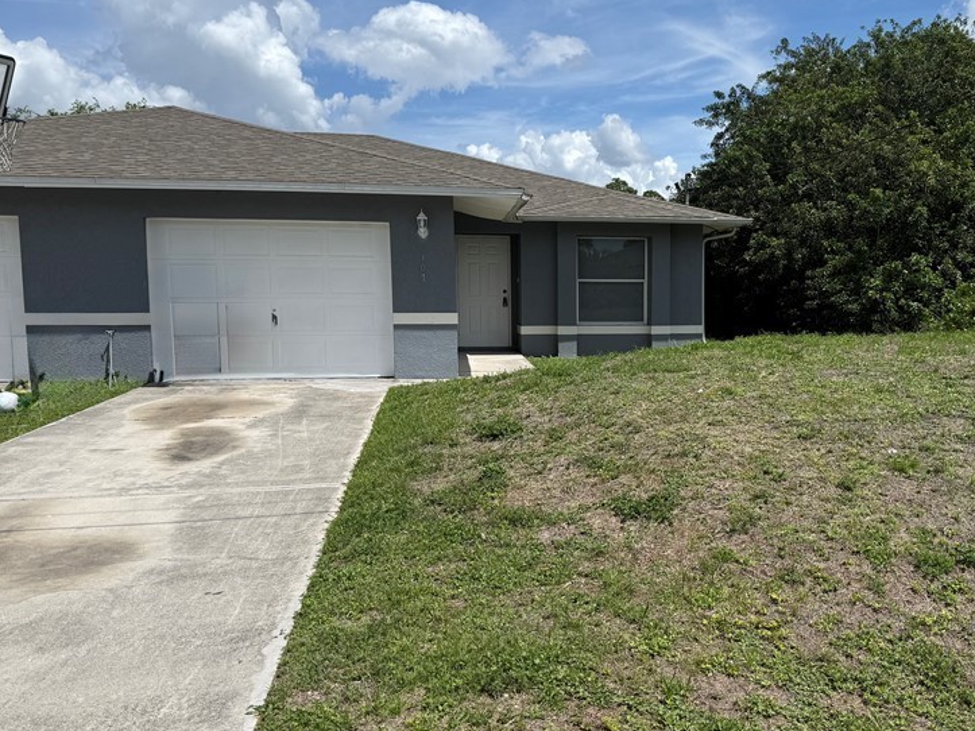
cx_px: 637
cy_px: 382
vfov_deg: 41.8
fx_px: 957
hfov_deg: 53.1
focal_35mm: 34
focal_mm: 6.76
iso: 80
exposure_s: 1/6711
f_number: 1.78
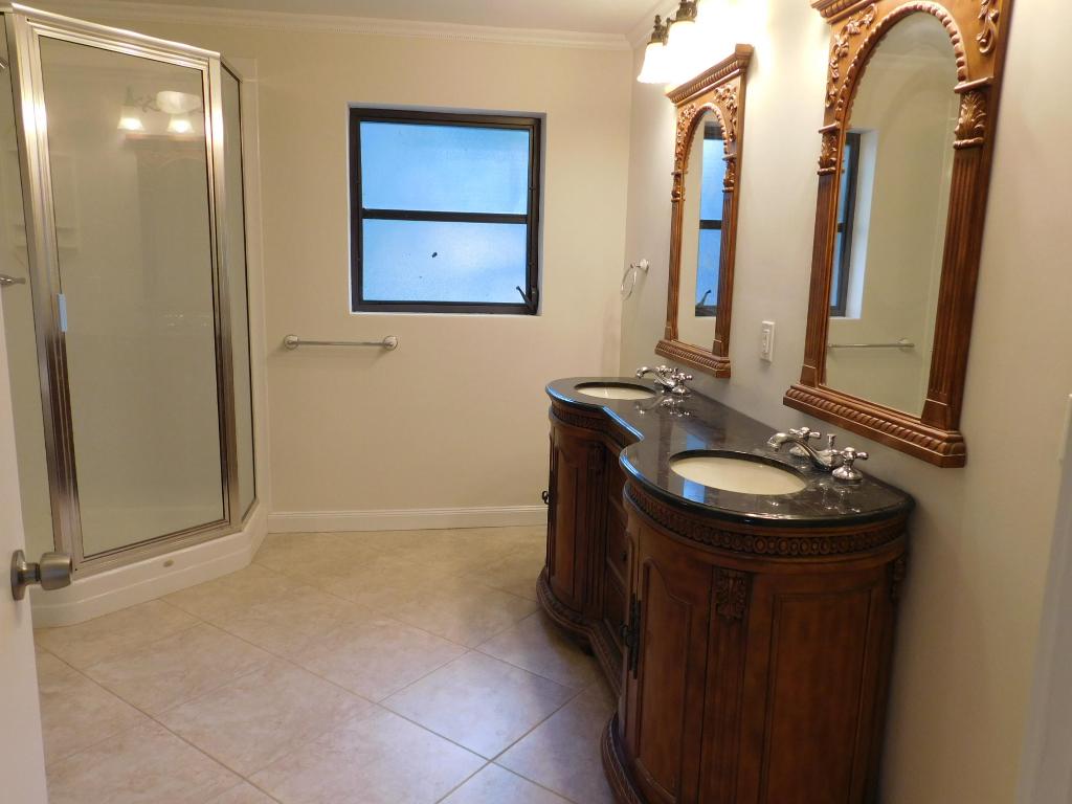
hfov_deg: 69.4
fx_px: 774
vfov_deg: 54.9
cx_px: 536
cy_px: 402
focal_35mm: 25
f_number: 3.1
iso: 140
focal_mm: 4.5
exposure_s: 1/30
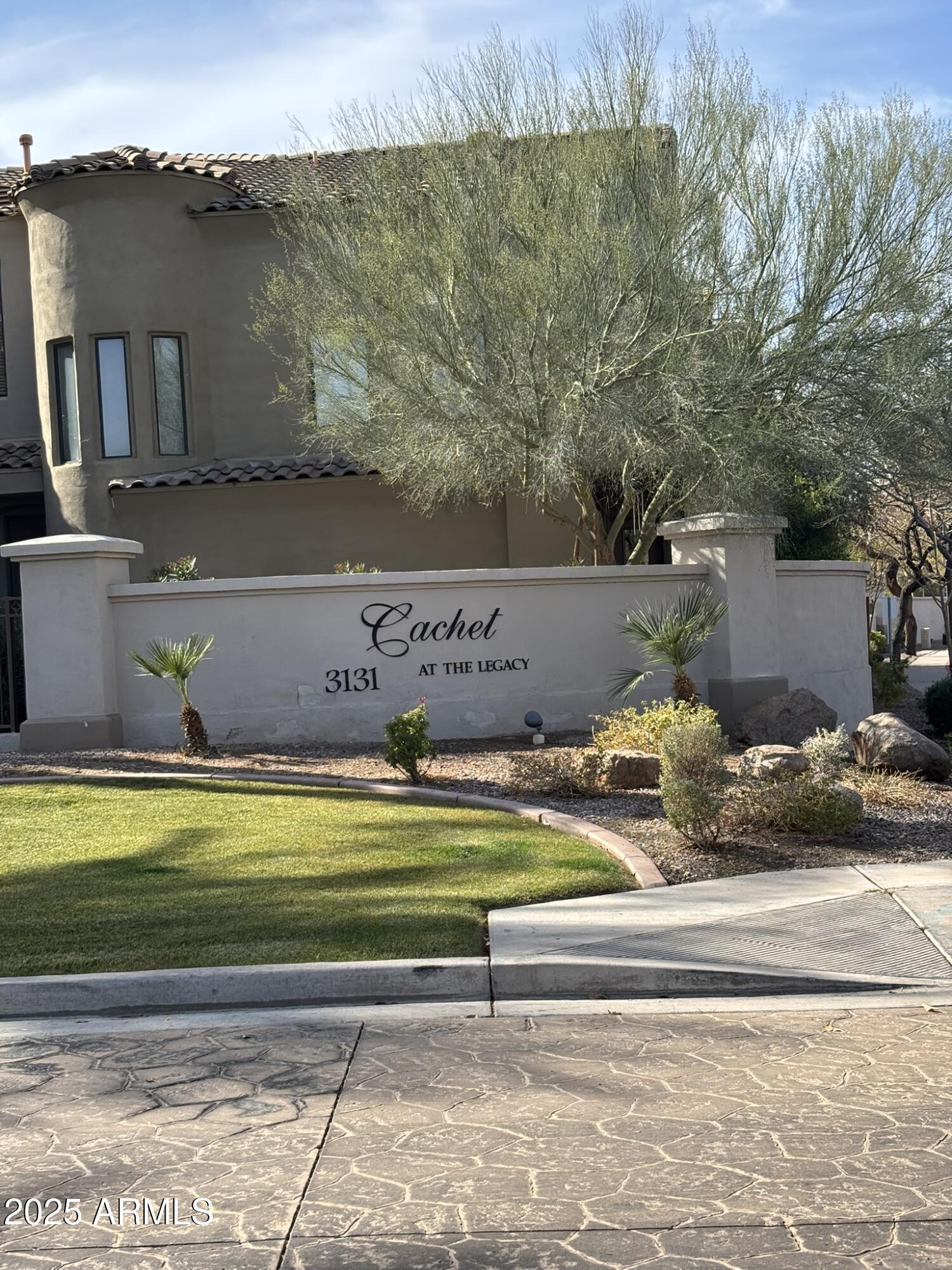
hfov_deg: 28.0
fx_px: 1907
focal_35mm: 52
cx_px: 476
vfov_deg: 36.8
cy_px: 635
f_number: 1.6
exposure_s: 1/1263
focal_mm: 5.96
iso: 32
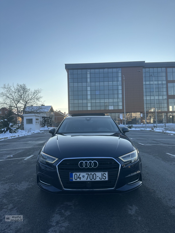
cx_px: 88
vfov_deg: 71.6
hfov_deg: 56.8
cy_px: 116
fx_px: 162
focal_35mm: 24
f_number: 1.78
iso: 80
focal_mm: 6.86
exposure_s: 1/2203
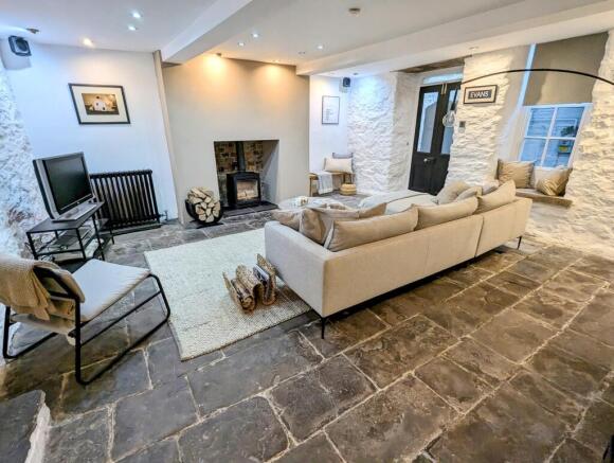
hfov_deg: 94.4
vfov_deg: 78.3
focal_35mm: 16
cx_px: 307
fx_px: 284
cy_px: 232
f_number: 2.2
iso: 175
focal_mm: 2.35
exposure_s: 1/50
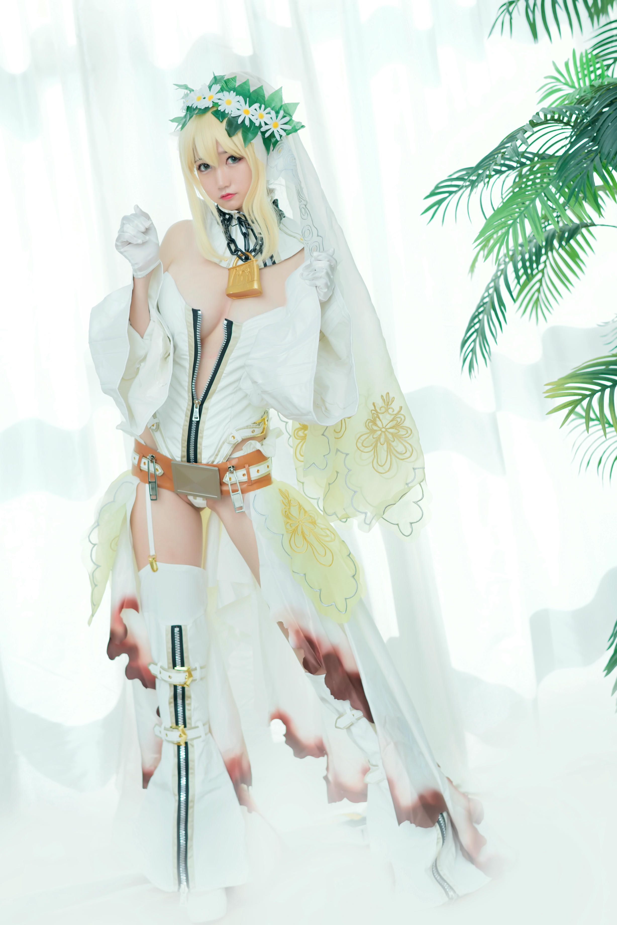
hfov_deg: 23.4
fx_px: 1490
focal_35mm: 58
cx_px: 308
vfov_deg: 34.5
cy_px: 462
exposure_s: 1/200
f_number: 2.8
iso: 100
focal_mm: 58
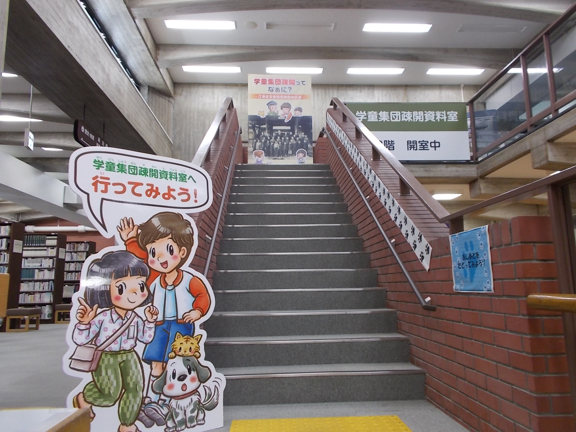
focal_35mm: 26
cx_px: 288
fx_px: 433
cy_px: 216
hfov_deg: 67.3
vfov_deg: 53.1
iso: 140
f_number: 3.2
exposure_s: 1/25
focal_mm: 4.6
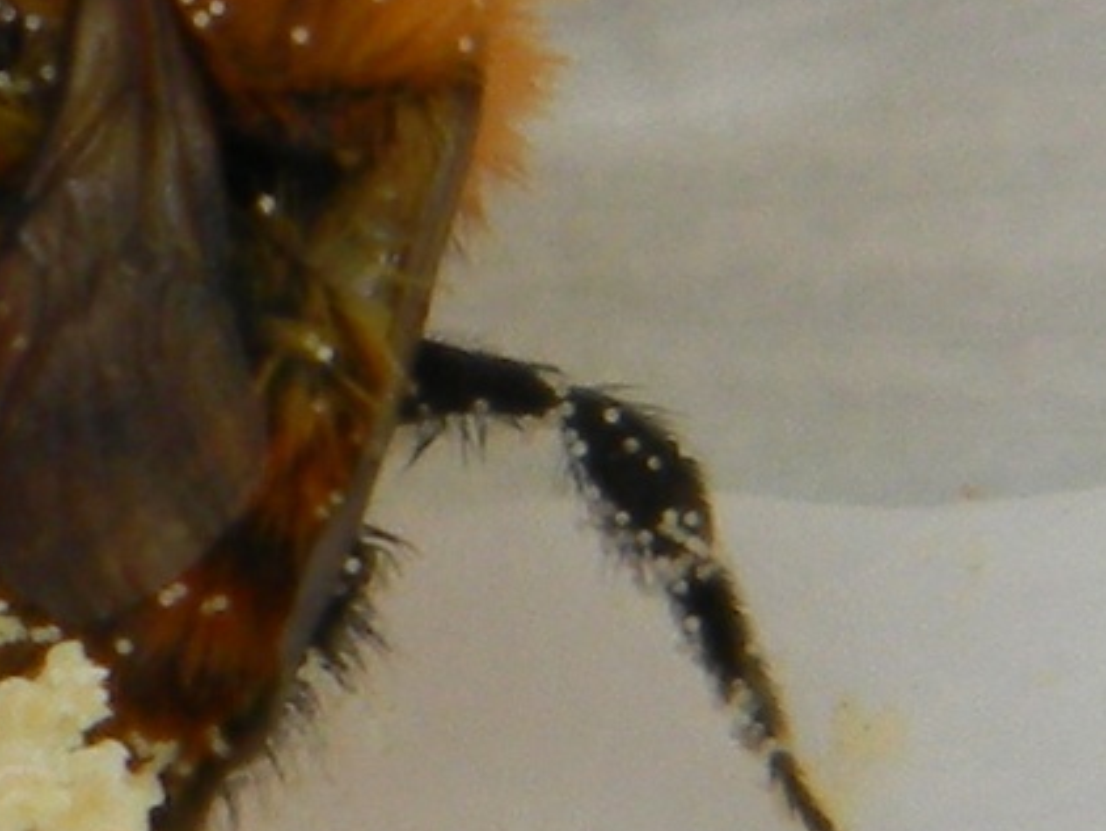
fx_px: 11477
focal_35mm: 359
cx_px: 215
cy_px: 401
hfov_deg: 5.5
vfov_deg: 4.1
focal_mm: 26.8
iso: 80
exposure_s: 1/280
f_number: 5
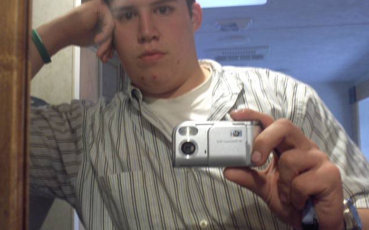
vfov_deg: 32.0
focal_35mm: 40
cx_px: 185
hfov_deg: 49.3
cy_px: 112
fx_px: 402
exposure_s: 1/3.4
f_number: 2.8
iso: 100
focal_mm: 6.11
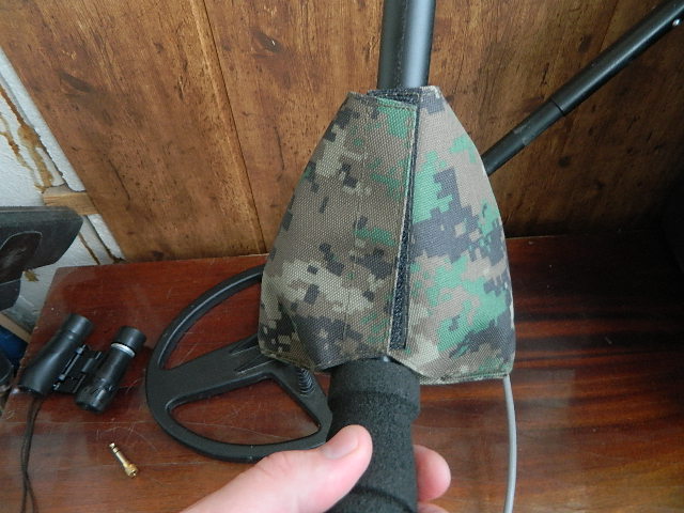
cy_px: 256
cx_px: 342
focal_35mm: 25
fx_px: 494
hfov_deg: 69.4
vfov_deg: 54.9
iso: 180
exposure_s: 1/30
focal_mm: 4.5
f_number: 3.1
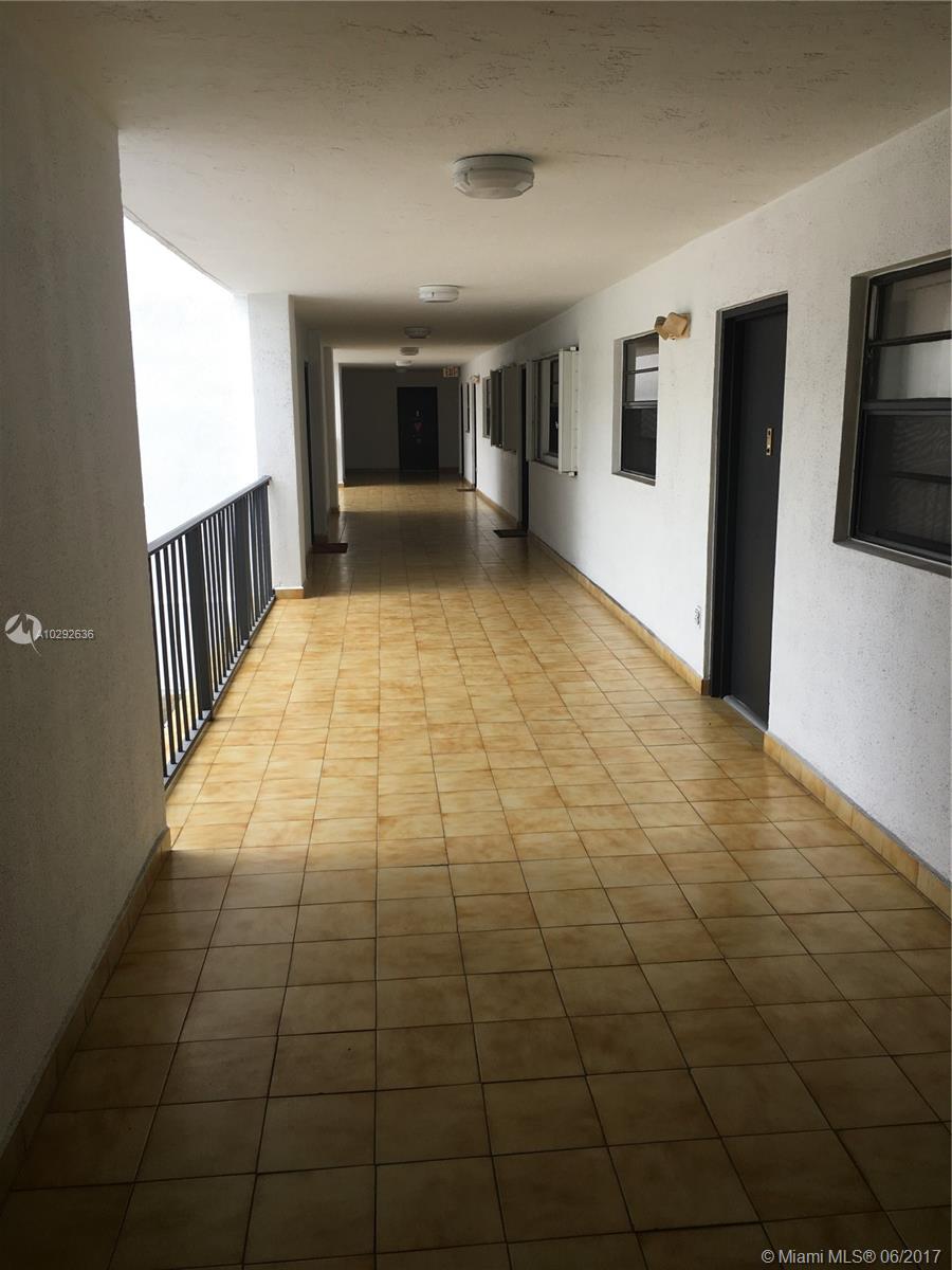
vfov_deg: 61.7
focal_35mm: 29
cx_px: 476
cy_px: 635
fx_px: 1063
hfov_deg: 48.2
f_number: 2.2
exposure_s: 1/162
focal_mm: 4.15
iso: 25
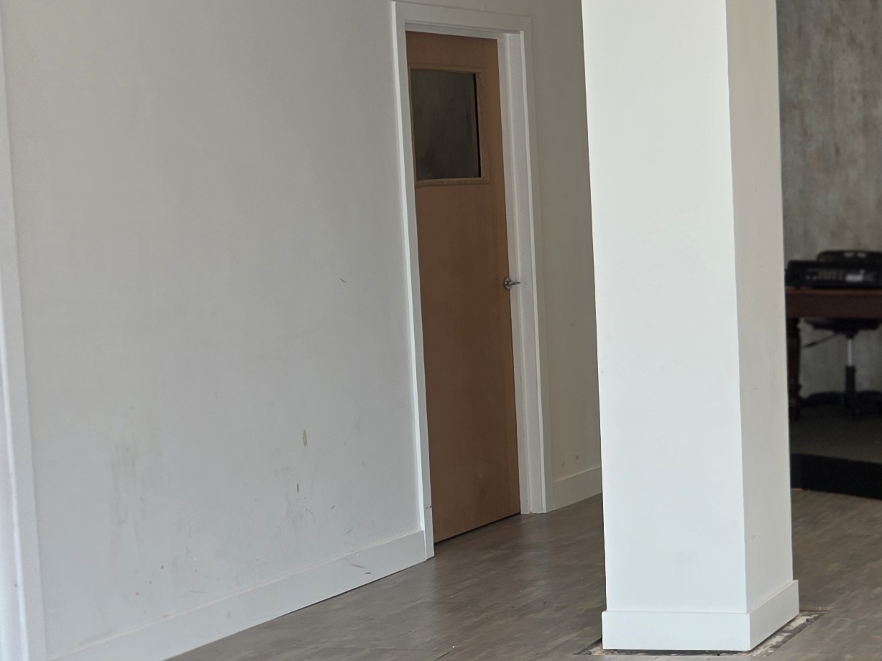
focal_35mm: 75
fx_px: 1911
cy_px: 339
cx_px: 1420
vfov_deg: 19.6
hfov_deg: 20.9
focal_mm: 6.3
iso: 16
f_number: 1.7
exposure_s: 1/100
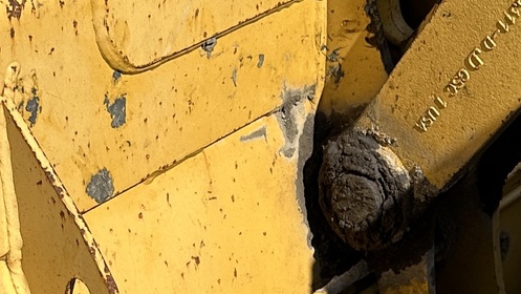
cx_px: 150
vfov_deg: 10.4
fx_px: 1465
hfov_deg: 20.1
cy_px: 626
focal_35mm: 106
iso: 80
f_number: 1.78
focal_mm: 6.86
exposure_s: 1/6623
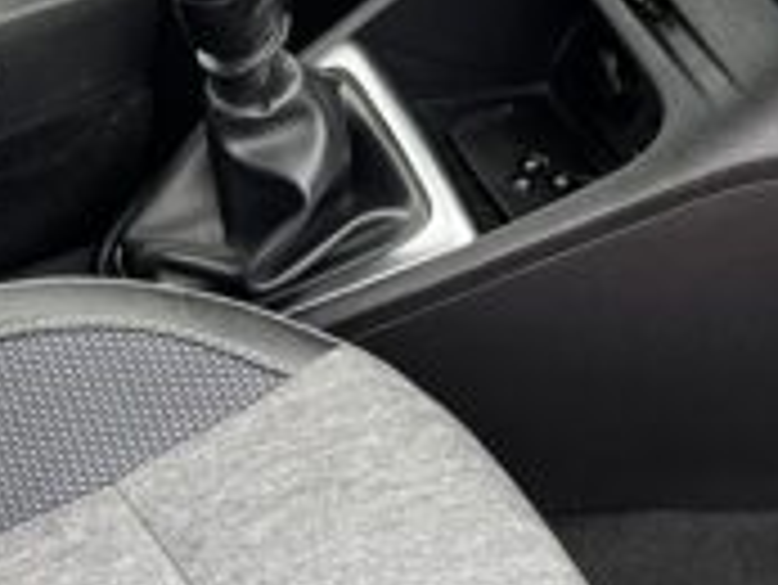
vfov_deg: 12.2
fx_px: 2699
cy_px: 9
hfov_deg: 16.0
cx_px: -27
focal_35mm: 120
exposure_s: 1/125
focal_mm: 5.1
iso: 64
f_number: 1.6
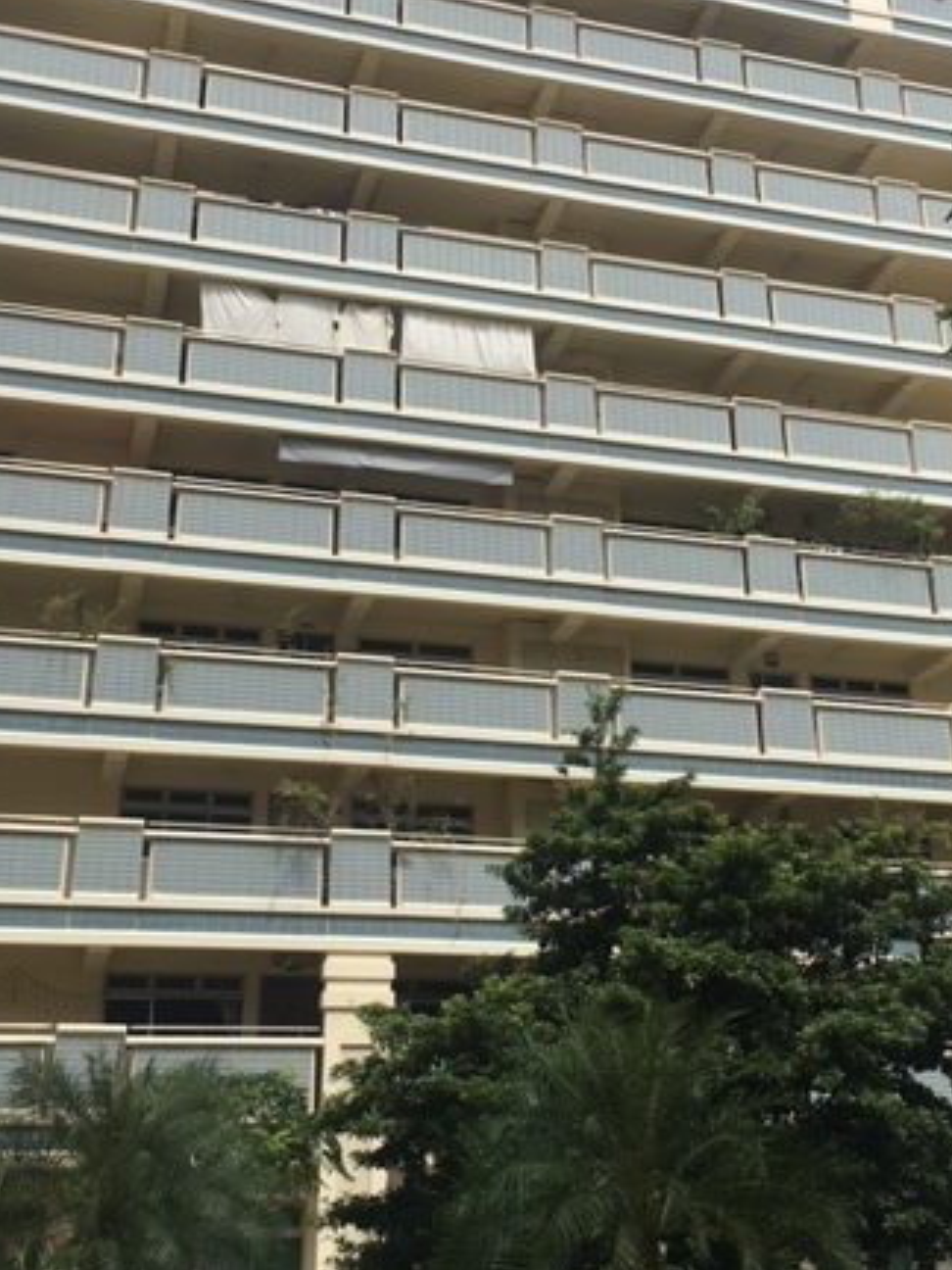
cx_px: 502
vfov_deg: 43.7
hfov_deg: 33.6
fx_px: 1577
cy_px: 532
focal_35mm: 43
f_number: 2.2
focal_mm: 4.15
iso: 25
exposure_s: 1/663
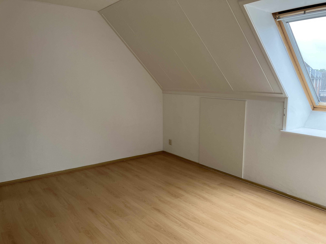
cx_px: 163
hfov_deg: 63.4
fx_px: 264
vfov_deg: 49.7
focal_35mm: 28
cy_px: 122
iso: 80
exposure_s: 1/121
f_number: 1.8
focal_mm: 3.99
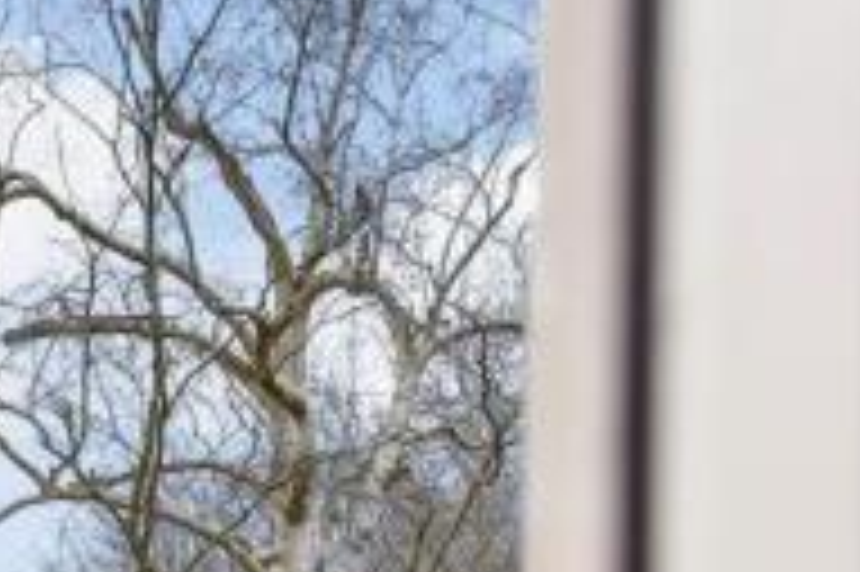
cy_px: 908
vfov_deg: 12.5
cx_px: 7
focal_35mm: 103
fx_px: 2458
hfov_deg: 19.3
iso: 800
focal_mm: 20
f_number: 8
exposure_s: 1/100
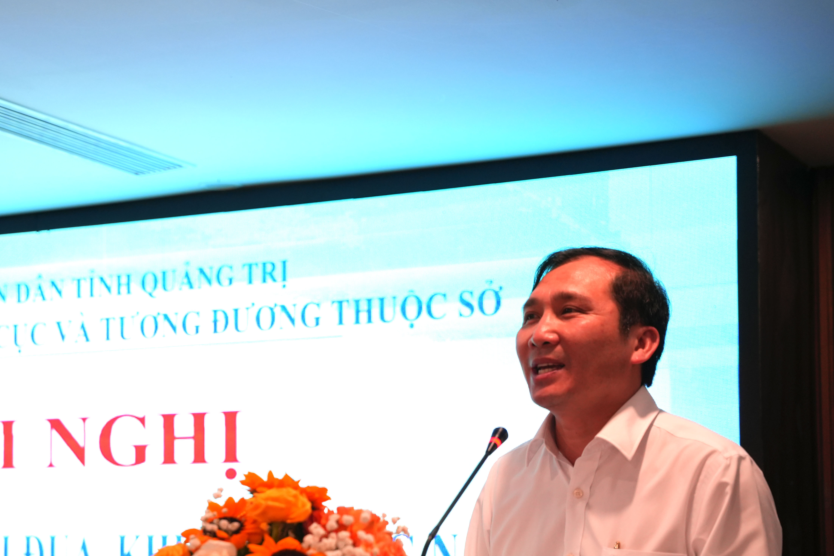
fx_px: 1860
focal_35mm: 80
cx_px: 199
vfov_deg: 16.9
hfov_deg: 25.0
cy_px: 417
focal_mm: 51.2
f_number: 2.8
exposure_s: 1/320
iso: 800
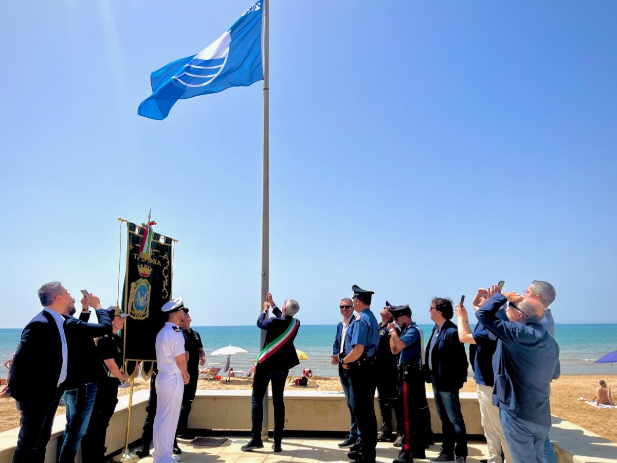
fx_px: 463
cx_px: 308
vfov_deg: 53.1
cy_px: 232
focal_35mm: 26
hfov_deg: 67.3
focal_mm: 5.1
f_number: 1.6
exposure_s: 1/5848
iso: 50
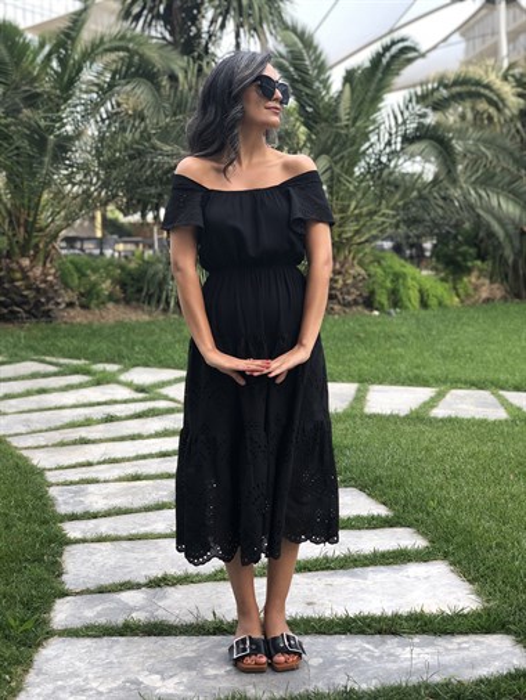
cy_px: 350
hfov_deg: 28.1
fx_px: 1053
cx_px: 263
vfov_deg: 36.8
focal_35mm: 52
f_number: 2.4
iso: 20
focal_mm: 6
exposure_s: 1/120
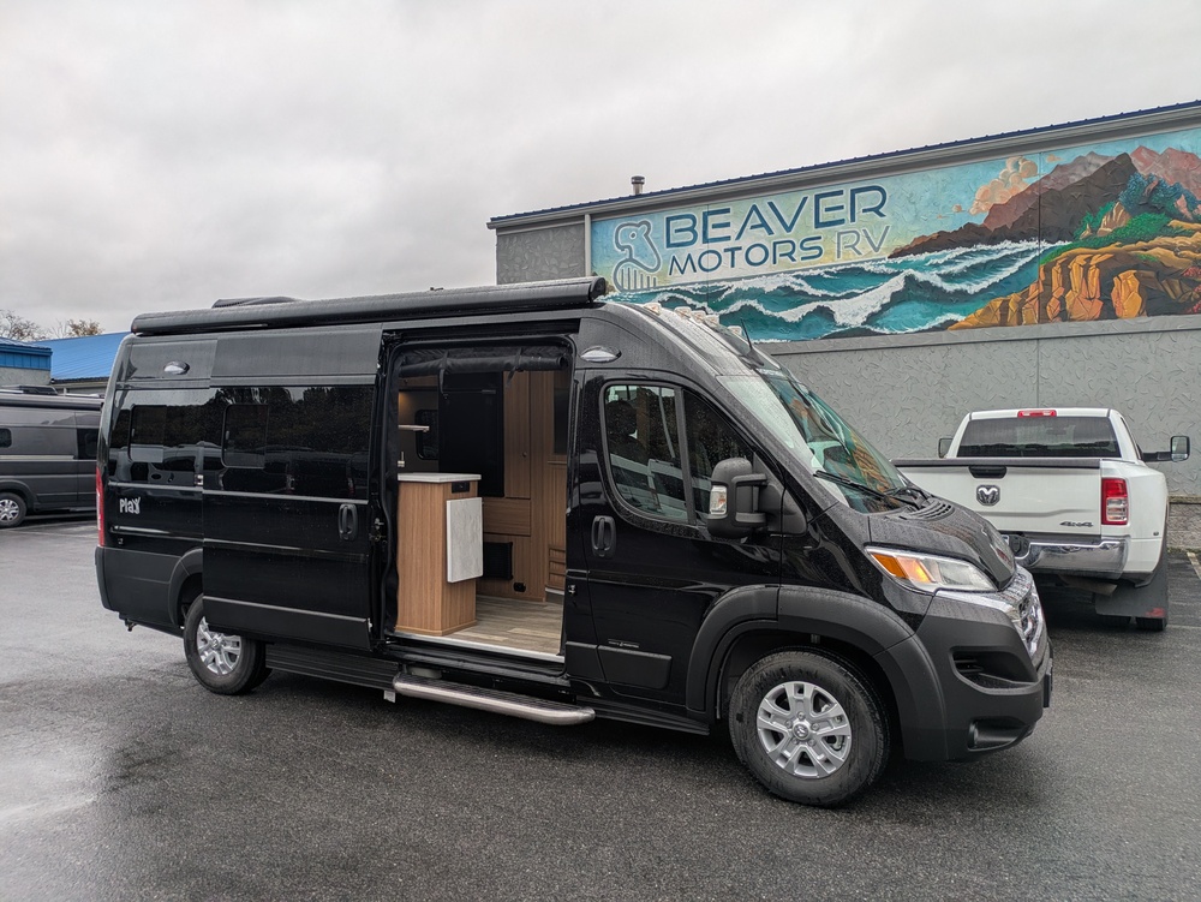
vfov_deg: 54.9
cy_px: 451
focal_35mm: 25
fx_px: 868
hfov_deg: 69.4
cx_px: 600
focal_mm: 5.43
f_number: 1.89
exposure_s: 1/569
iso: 51
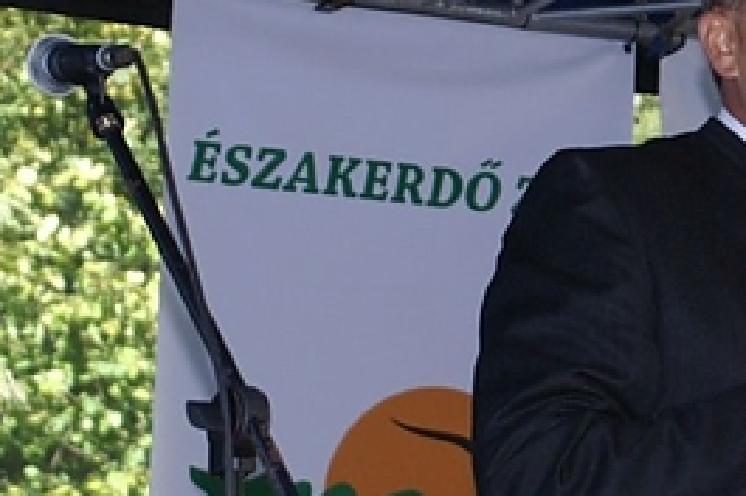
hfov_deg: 10.9
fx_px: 3870
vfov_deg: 7.3
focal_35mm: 187
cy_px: 180
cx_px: 771
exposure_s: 1/100
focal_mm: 50
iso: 400
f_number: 5.6
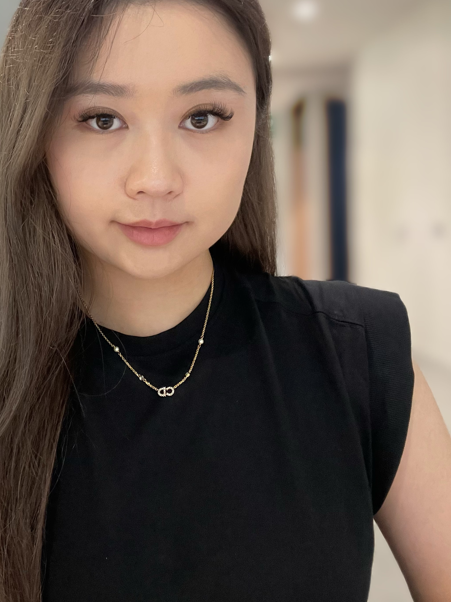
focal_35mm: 34
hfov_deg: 40.9
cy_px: 224
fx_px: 591
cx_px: 130
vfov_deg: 53.3
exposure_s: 1/50
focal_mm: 2.71
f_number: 2.2
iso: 250
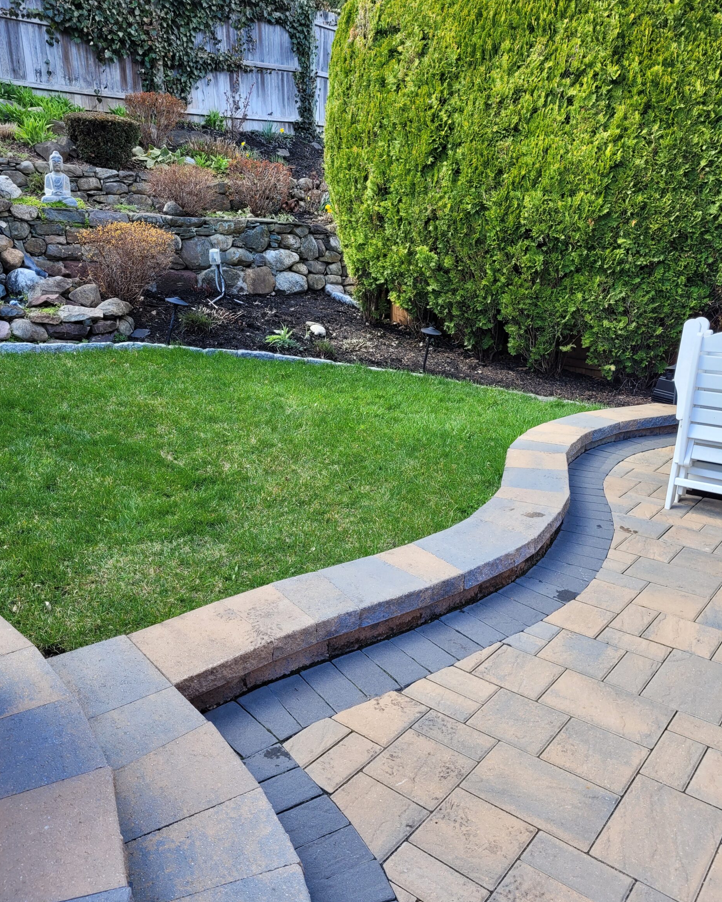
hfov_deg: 51.5
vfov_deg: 62.2
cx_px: 351
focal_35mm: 28
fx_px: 748
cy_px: 450
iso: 40
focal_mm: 5.4
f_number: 1.8
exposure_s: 1/222
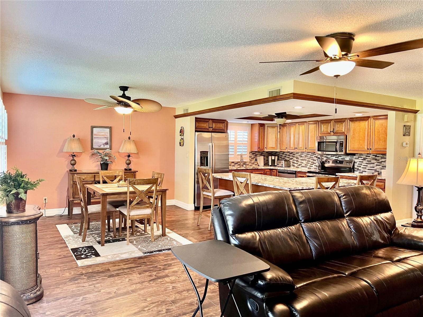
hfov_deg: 67.3
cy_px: 158
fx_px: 318
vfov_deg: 53.1
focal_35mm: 26
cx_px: 212
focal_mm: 5.7
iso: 125
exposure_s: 1/60
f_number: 1.5
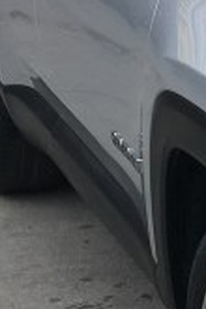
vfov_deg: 11.0
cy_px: 161
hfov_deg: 6.8
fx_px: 1605
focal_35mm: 187
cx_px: 552
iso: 25
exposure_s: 1/1672
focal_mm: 4.15
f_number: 2.2
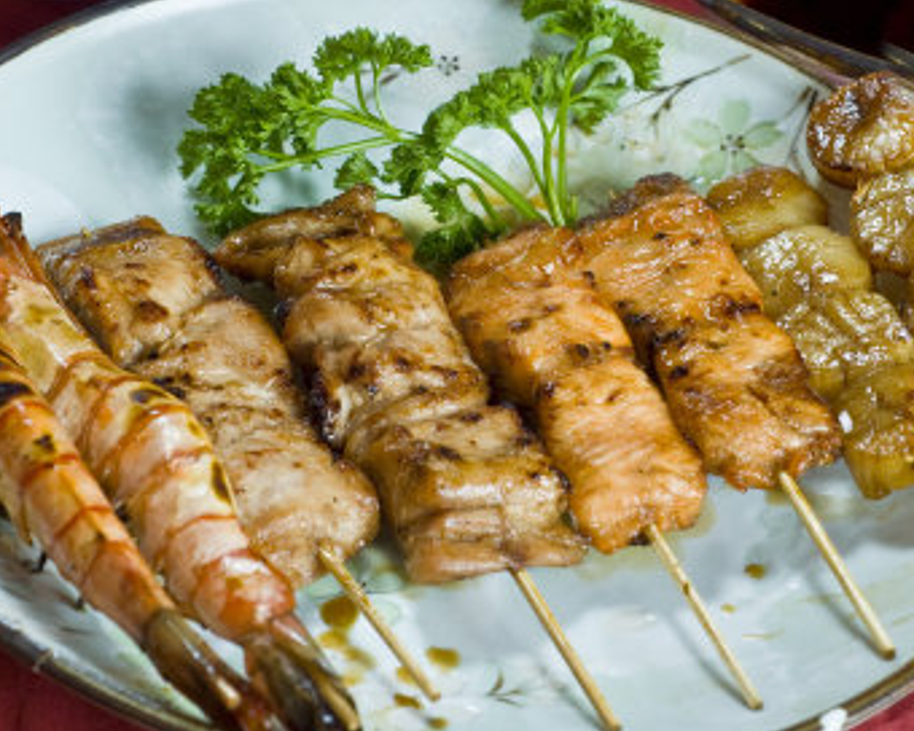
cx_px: 425
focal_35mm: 127
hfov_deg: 15.2
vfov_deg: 12.1
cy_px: 400
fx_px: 3435
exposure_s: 1/6
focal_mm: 50
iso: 125
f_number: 6.3
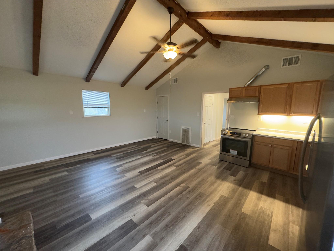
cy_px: 126
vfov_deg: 85.7
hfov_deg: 102.1
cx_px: 167
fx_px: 135
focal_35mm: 14
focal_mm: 2.22
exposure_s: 1/60
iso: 500
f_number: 2.2
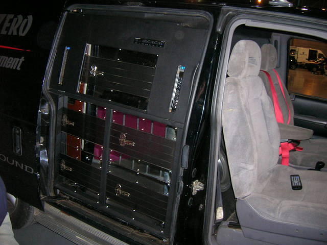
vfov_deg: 41.8
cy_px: 122
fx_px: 321
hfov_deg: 54.0
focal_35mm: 34
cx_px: 164
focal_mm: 5.7
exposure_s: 1/60.1
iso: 144
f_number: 2.9
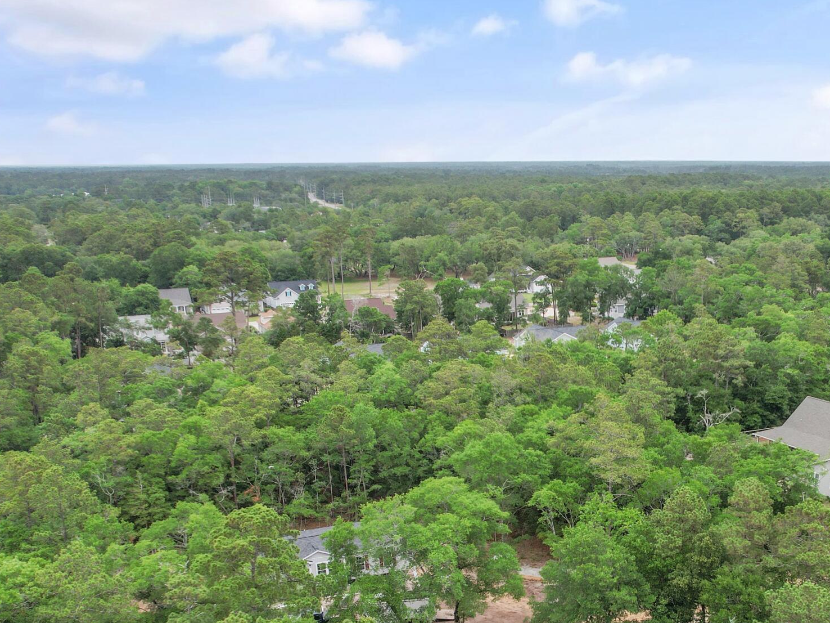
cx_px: 629
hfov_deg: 42.4
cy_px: 499
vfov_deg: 32.7
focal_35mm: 43
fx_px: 1031
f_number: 2.8
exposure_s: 1/180
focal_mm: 8.38
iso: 100
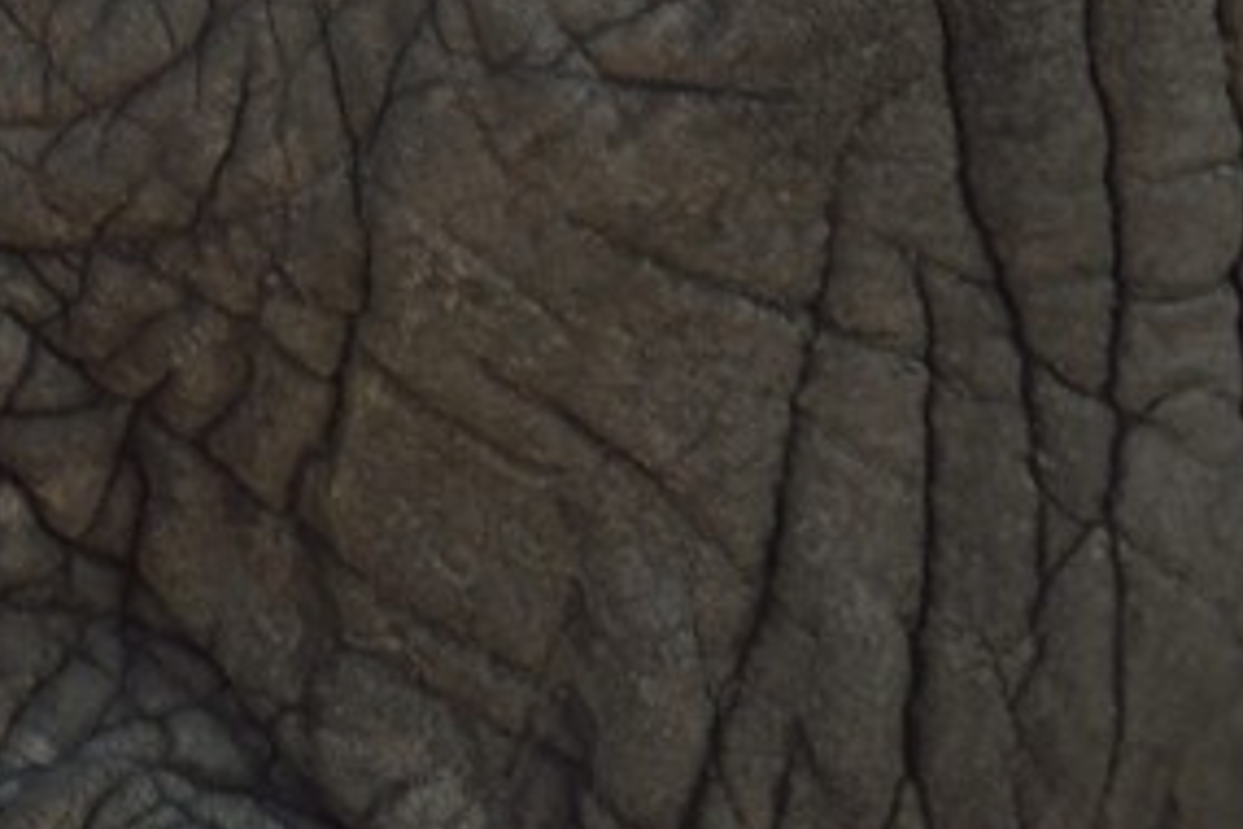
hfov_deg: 5.1
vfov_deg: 3.5
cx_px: -1862
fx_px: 13568
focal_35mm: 393
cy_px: 969
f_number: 7.1
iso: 200
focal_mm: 70
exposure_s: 1/320
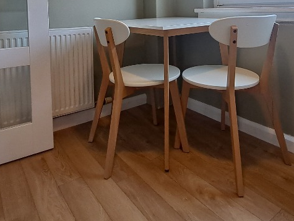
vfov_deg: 44.7
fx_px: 238
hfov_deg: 63.3
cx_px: 160
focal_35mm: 28
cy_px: 17
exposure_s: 1/50
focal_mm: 1.74
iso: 64
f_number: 2.2
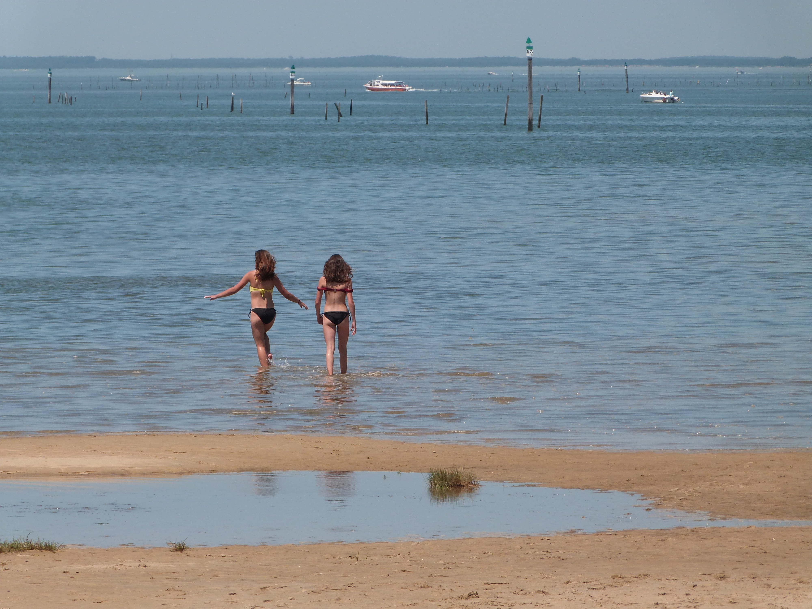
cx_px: 406
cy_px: 304
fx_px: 8820
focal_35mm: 376
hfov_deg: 5.3
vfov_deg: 4.0
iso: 100
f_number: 5.6
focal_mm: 67.7
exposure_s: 1/640
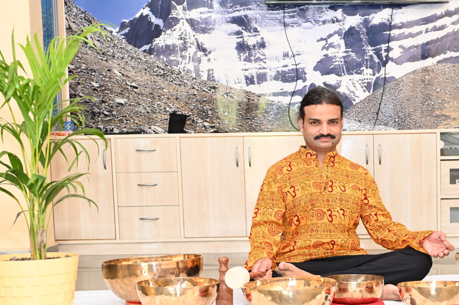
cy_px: 254
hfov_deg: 32.4
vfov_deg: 21.9
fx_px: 777
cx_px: 331
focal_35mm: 61
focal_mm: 35
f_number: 4
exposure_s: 1/60
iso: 1100
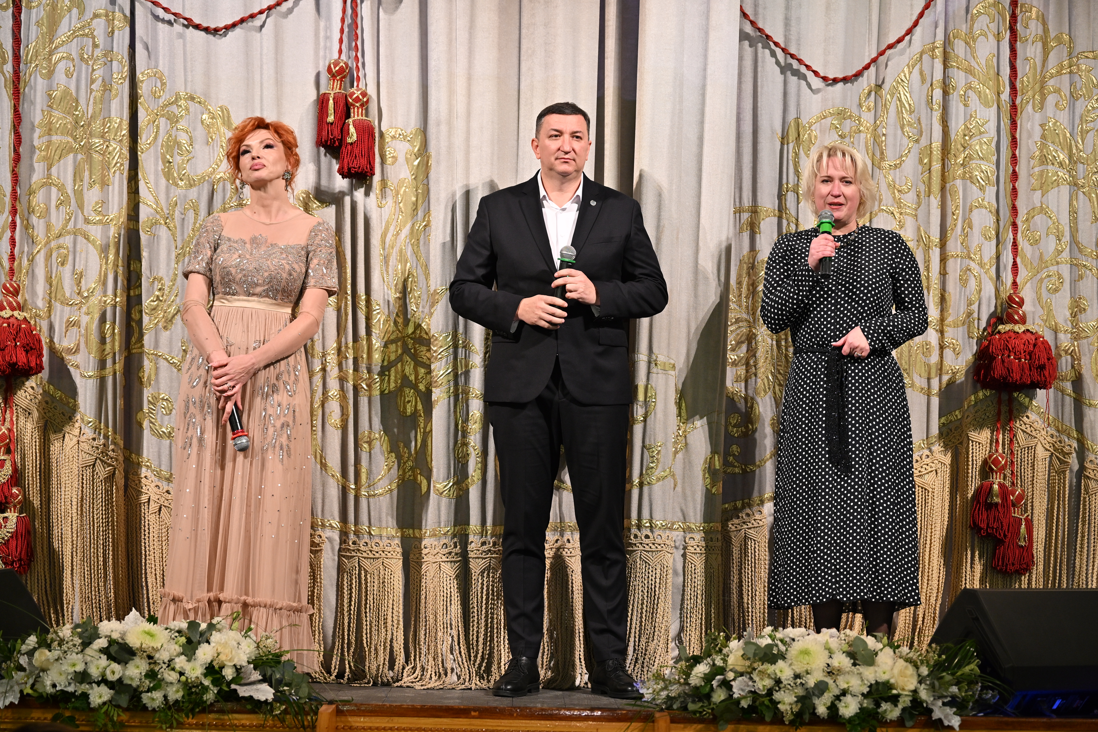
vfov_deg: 16.1
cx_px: 549
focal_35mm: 85
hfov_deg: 23.9
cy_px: 366
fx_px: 2592
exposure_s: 1/160
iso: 800
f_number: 3.2
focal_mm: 85
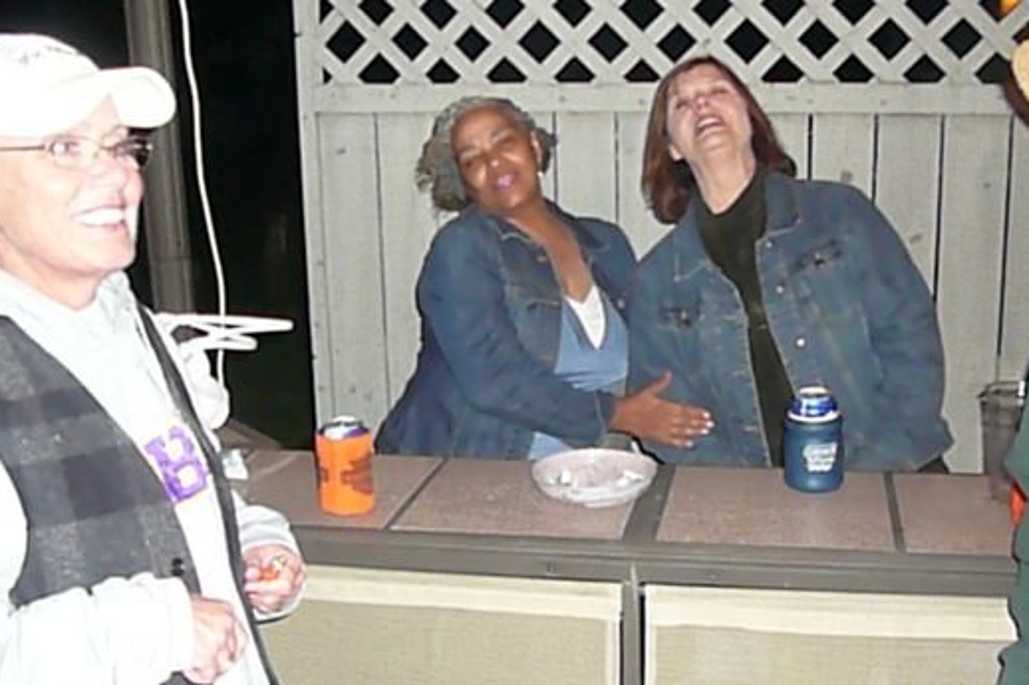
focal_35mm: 45
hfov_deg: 43.5
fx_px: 1286
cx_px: 594
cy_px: 381
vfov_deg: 29.8
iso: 800
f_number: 2.8
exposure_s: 1/30
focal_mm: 5.2
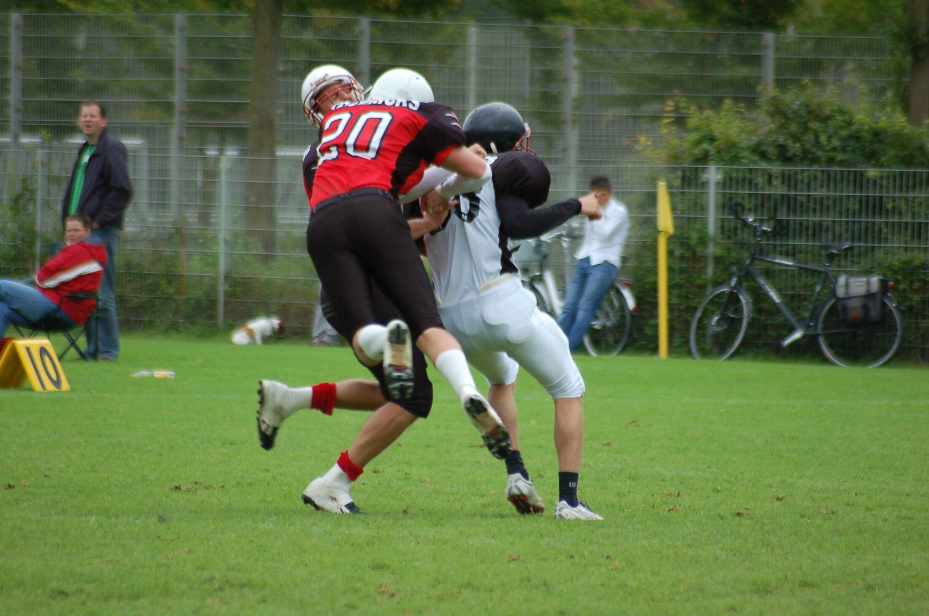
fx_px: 11591
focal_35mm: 450
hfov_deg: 4.6
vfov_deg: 3.0
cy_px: 308
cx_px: 464
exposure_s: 1/500
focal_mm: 300
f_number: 5.6
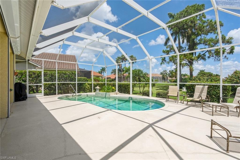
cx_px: 120
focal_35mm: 16
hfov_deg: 96.8
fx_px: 107
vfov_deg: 73.7
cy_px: 80
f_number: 8
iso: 200
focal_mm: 16
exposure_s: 1/500
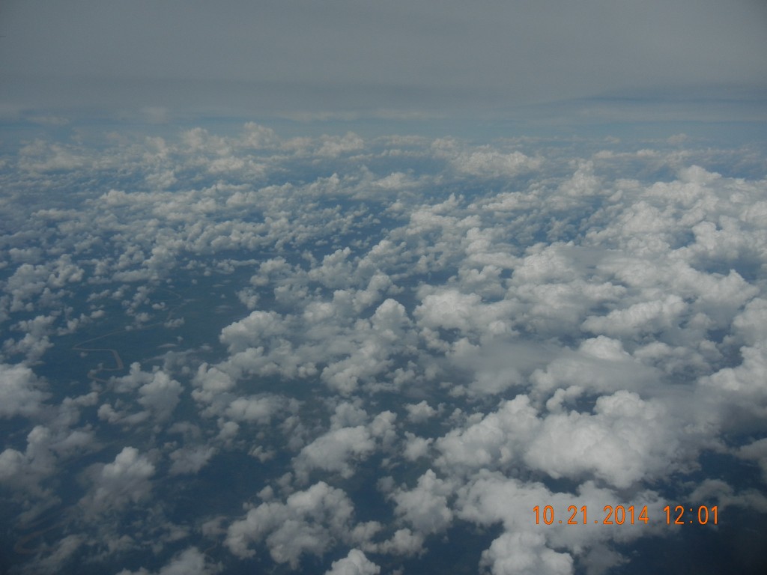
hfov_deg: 60.0
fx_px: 665
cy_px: 288
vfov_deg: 46.8
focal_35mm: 30
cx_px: 384
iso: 160
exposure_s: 1/2000
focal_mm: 5.4
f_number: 7
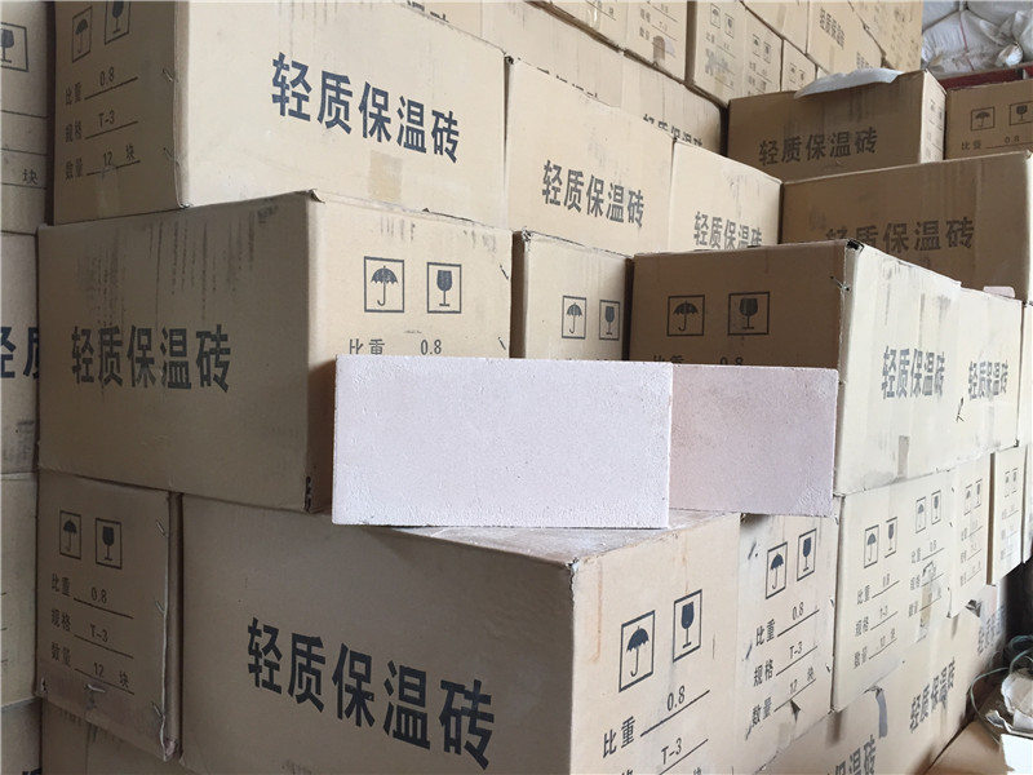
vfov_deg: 48.2
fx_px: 865
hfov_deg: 61.7
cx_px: 516
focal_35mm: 29
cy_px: 388
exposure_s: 1/30
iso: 80
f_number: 2.2
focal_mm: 4.15
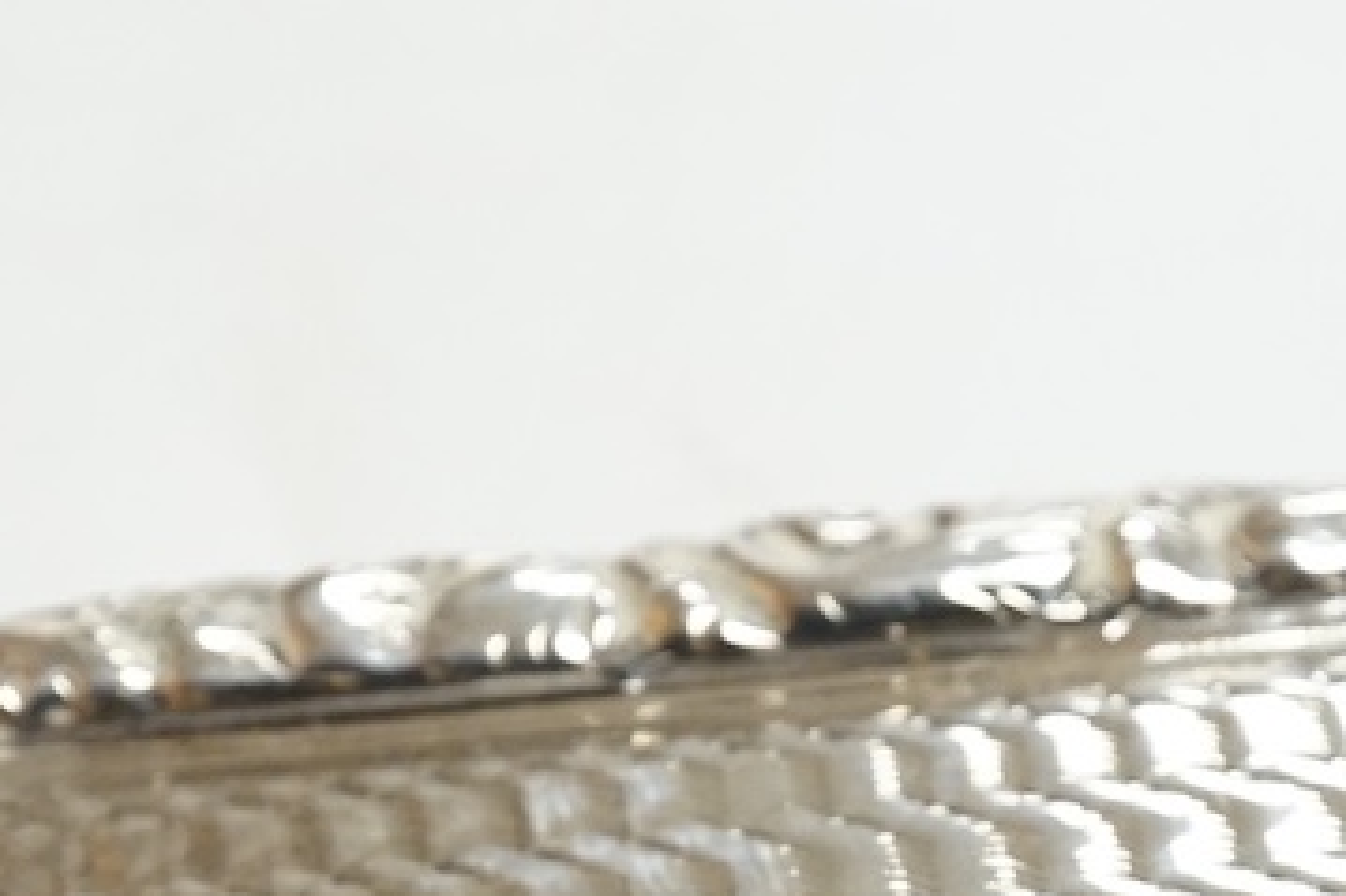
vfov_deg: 9.5
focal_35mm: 141
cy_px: 1278
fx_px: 5269
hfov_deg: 14.6
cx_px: 699
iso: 2500
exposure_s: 1/125
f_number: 7.1
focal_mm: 30
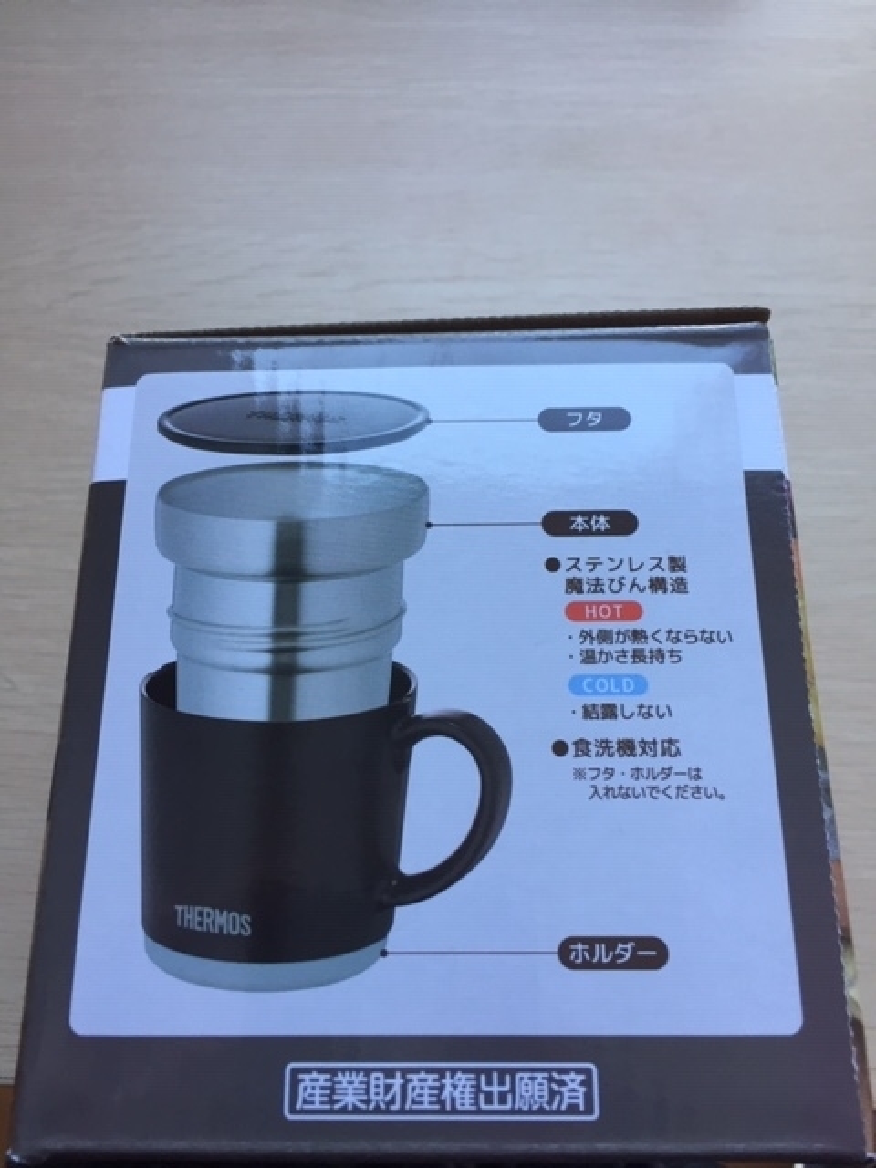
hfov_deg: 48.2
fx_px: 979
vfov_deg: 61.7
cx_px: 438
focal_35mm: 29
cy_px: 584
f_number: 2.2
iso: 32
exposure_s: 1/30
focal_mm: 4.15
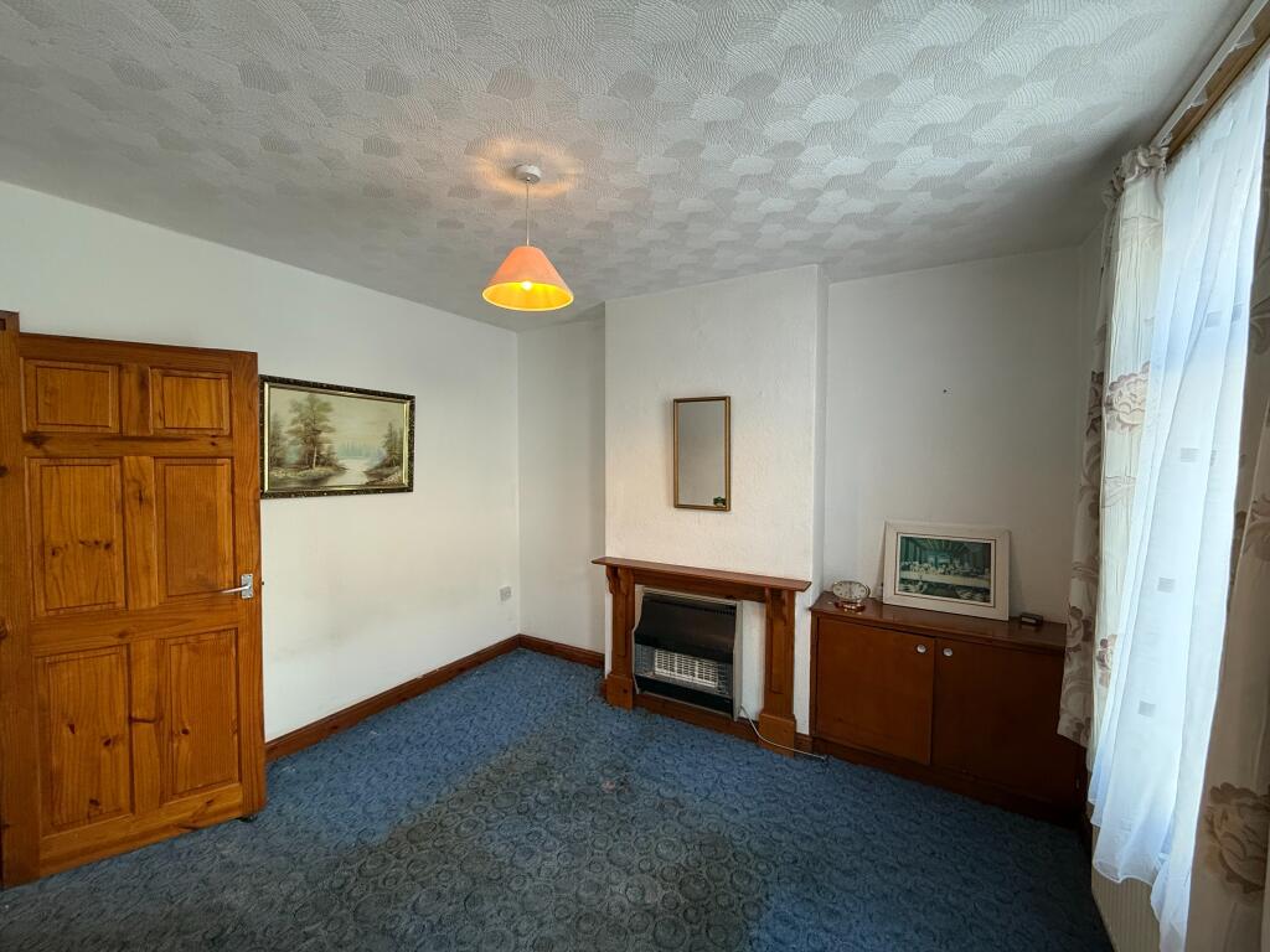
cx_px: 635
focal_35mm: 14
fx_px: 514
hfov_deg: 102.1
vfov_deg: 85.7
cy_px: 476
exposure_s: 1/50
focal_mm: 2.22
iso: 200
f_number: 2.2
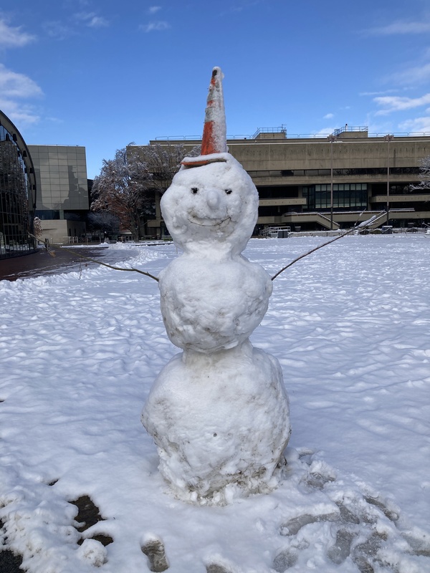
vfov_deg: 63.4
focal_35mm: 28
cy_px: 286
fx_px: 464
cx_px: 215
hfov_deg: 49.7
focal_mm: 3.99
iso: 20
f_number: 1.8
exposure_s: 1/3040
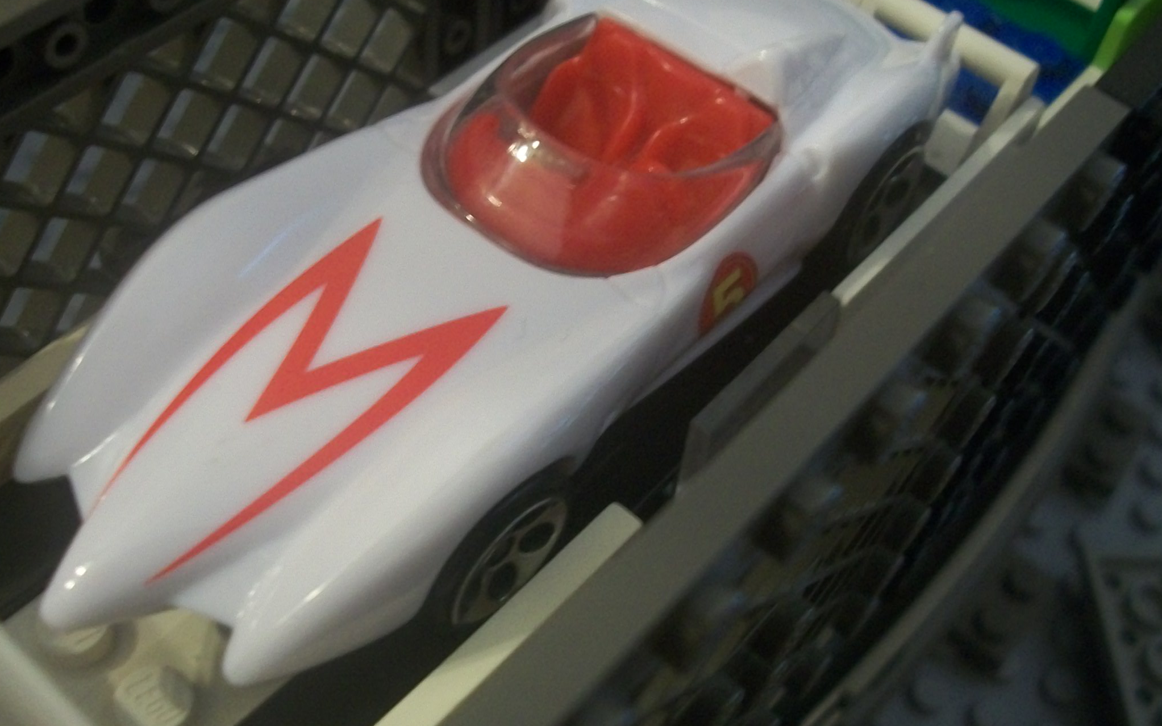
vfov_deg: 29.9
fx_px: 1362
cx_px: 533
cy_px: 362
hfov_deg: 46.2
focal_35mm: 43
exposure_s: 1/8
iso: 172
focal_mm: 5.7
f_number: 2.9
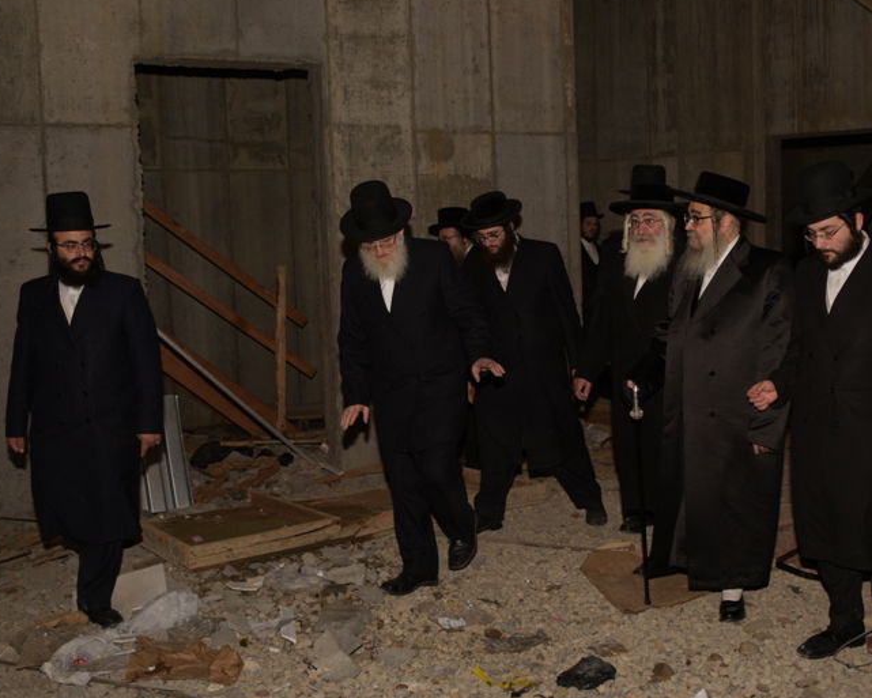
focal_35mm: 42
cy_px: 368
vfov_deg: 35.7
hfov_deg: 43.5
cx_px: 546
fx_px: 1084
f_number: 5.6
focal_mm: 28
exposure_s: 1/100
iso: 160
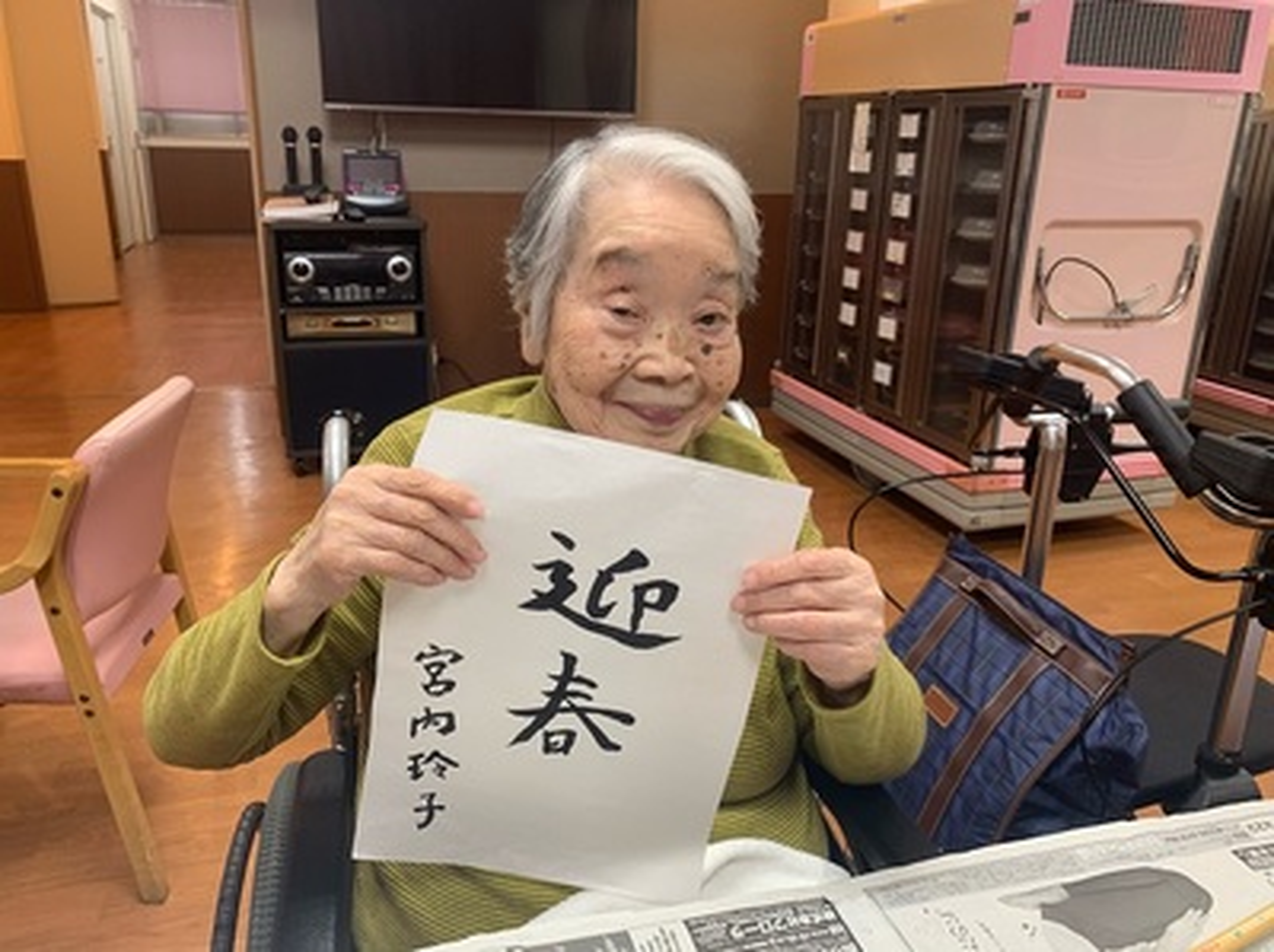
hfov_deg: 67.4
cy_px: 476
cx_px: 637
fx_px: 956
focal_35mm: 26
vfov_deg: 53.0
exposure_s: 1/60
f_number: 1.8
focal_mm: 4.25
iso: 100
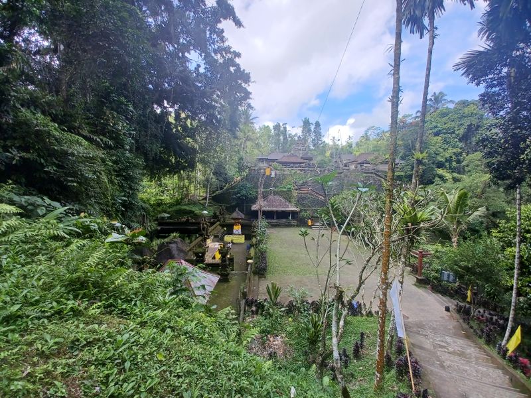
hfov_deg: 106.2
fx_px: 199
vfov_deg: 89.9
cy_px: 199
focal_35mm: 13
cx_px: 266
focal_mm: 1.42
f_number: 2.2
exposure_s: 1/290
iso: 40
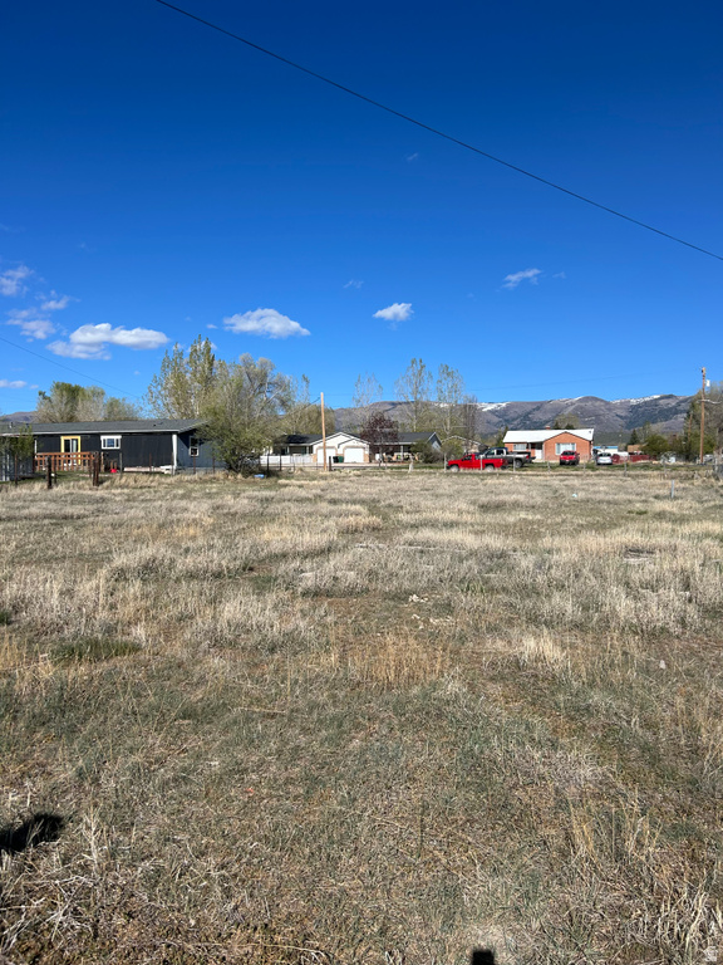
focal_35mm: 26
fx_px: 724
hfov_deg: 53.1
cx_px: 362
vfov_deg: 67.3
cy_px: 482
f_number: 1.5
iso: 50
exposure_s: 1/5319
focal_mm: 5.7
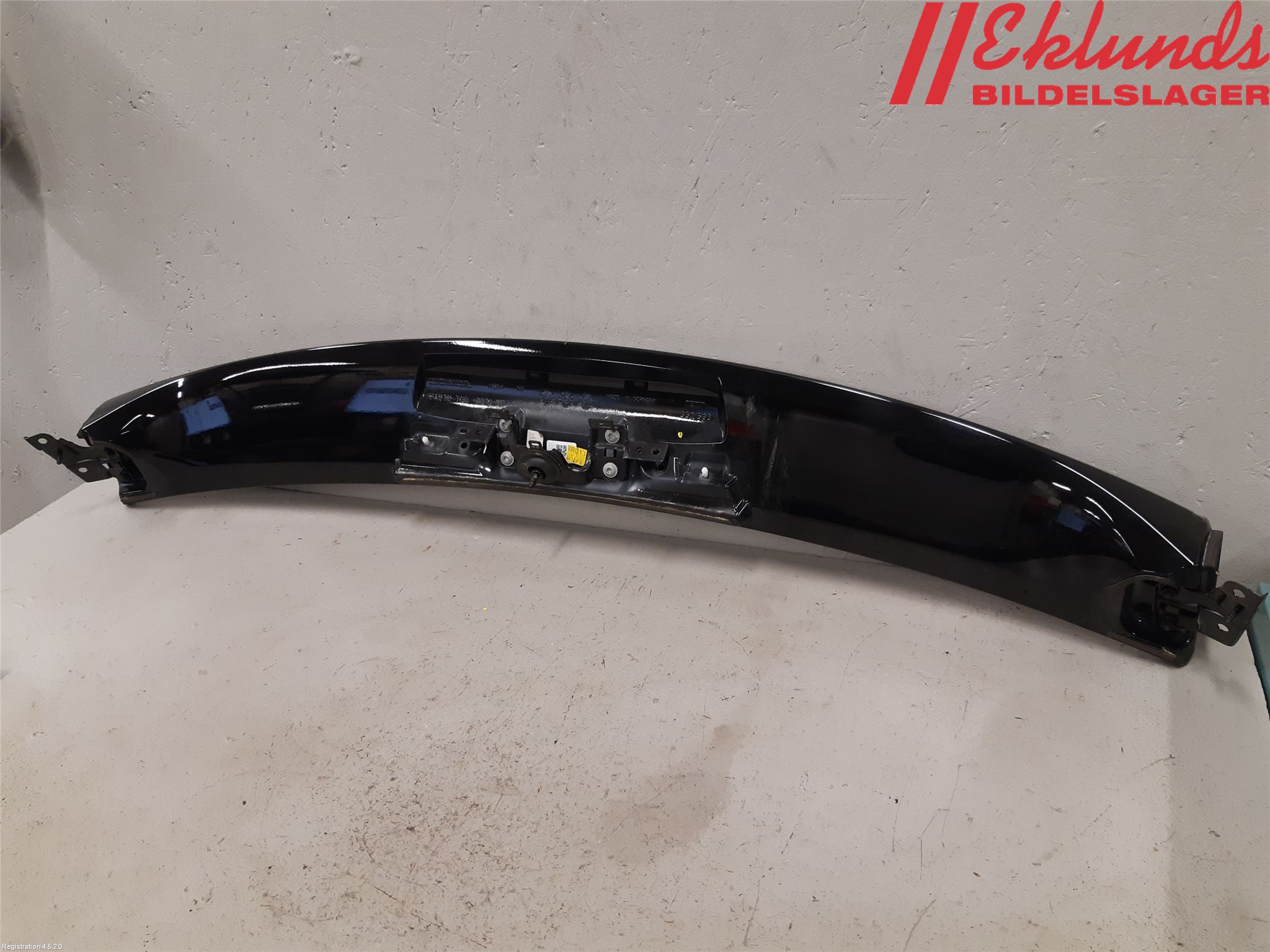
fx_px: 954
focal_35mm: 26
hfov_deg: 67.3
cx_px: 635
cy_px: 476
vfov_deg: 53.1
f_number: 1.7
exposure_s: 1/50
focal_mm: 3.93
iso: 160
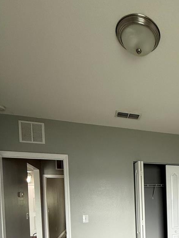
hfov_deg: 45.0
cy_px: 202
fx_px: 186
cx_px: 171
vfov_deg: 58.4
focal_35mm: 27
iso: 200
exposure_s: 1/99
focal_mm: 2.22
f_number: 2.2
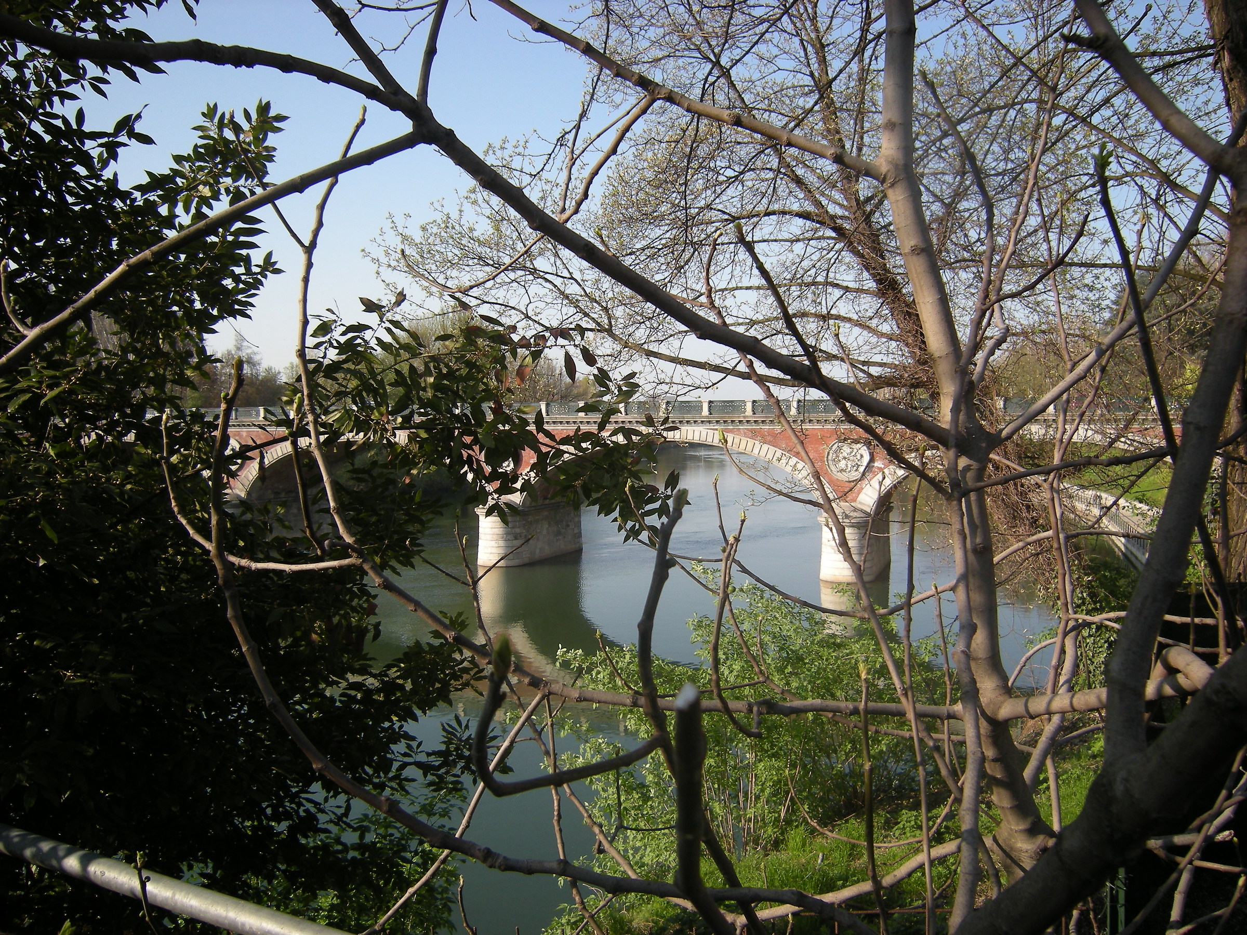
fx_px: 1009
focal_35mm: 28
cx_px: 624
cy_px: 468
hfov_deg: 63.4
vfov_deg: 49.7
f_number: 2.8
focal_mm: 4.7
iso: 64
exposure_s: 1/527
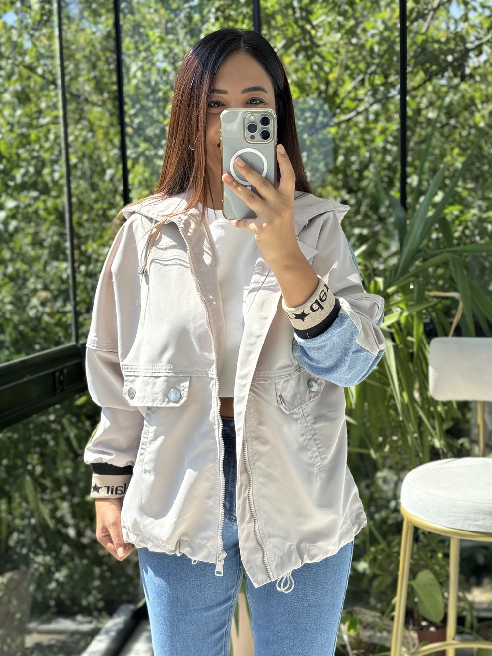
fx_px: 909
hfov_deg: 30.3
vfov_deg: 39.7
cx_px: 246
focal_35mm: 48
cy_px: 328
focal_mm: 6.76
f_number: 1.78
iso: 64
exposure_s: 1/407
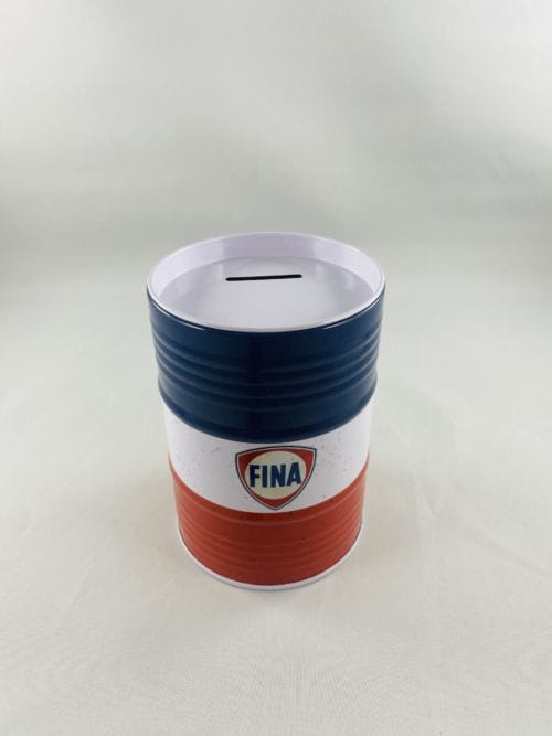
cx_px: 276
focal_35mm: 26
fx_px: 553
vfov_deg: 67.3
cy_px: 368
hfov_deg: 53.0
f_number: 1.8
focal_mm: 4.25
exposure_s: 1/100
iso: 50
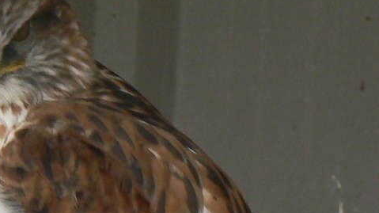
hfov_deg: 3.3
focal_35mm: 663
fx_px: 6660
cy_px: 312
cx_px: 56
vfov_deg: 1.8
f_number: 5.6
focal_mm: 30.4
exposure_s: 1/100
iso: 100
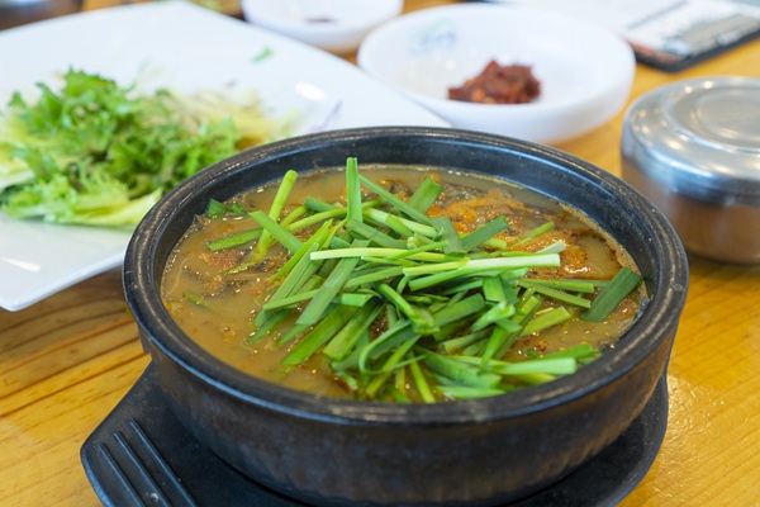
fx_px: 1098
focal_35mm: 52
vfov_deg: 26.0
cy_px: 254
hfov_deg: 38.2
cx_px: 380
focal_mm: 35
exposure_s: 1/60
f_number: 4.5
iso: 250
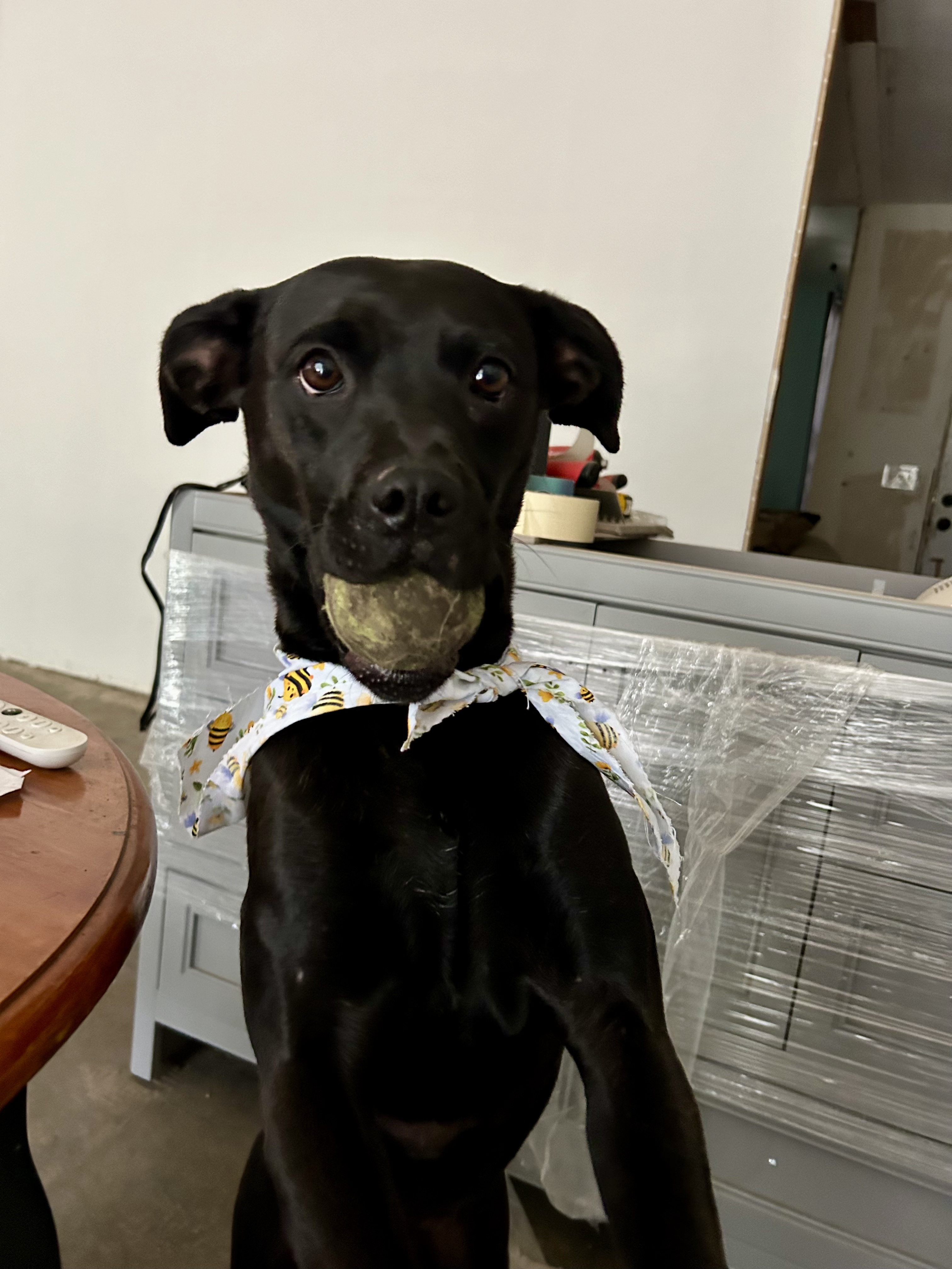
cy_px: 634
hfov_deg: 53.1
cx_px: 476
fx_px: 953
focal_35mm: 26
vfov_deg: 67.3
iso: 640
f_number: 1.5
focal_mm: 5.7
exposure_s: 1/40
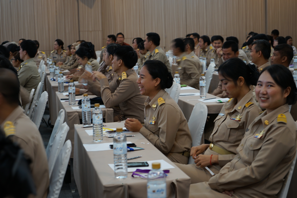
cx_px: 148
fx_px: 577
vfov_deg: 19.4
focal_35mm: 70
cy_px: 99
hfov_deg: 28.9
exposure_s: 1/8
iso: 400
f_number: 5.6
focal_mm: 70
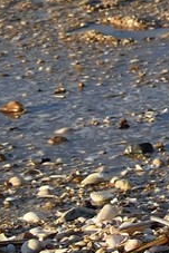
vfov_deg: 6.5
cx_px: 801
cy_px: -206
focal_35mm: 310
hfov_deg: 4.0
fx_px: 2186
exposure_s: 1/400
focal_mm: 44
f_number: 8
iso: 200
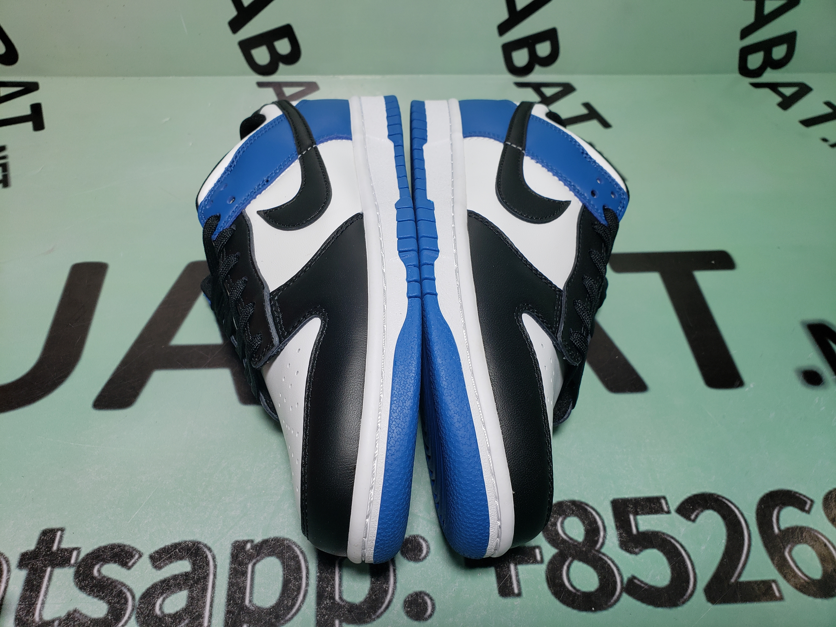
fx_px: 628
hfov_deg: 67.3
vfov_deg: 53.1
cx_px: 418
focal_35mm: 26
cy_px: 314
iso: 50
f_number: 2.4
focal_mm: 4.3
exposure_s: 1/197
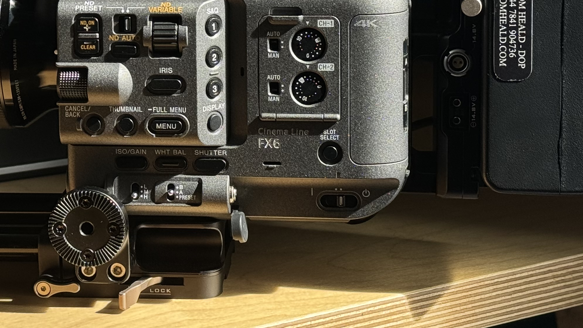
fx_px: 1639
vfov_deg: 11.3
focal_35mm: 106
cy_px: 5
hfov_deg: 20.0
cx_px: 150
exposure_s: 1/218
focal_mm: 6.86
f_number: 1.78
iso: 50
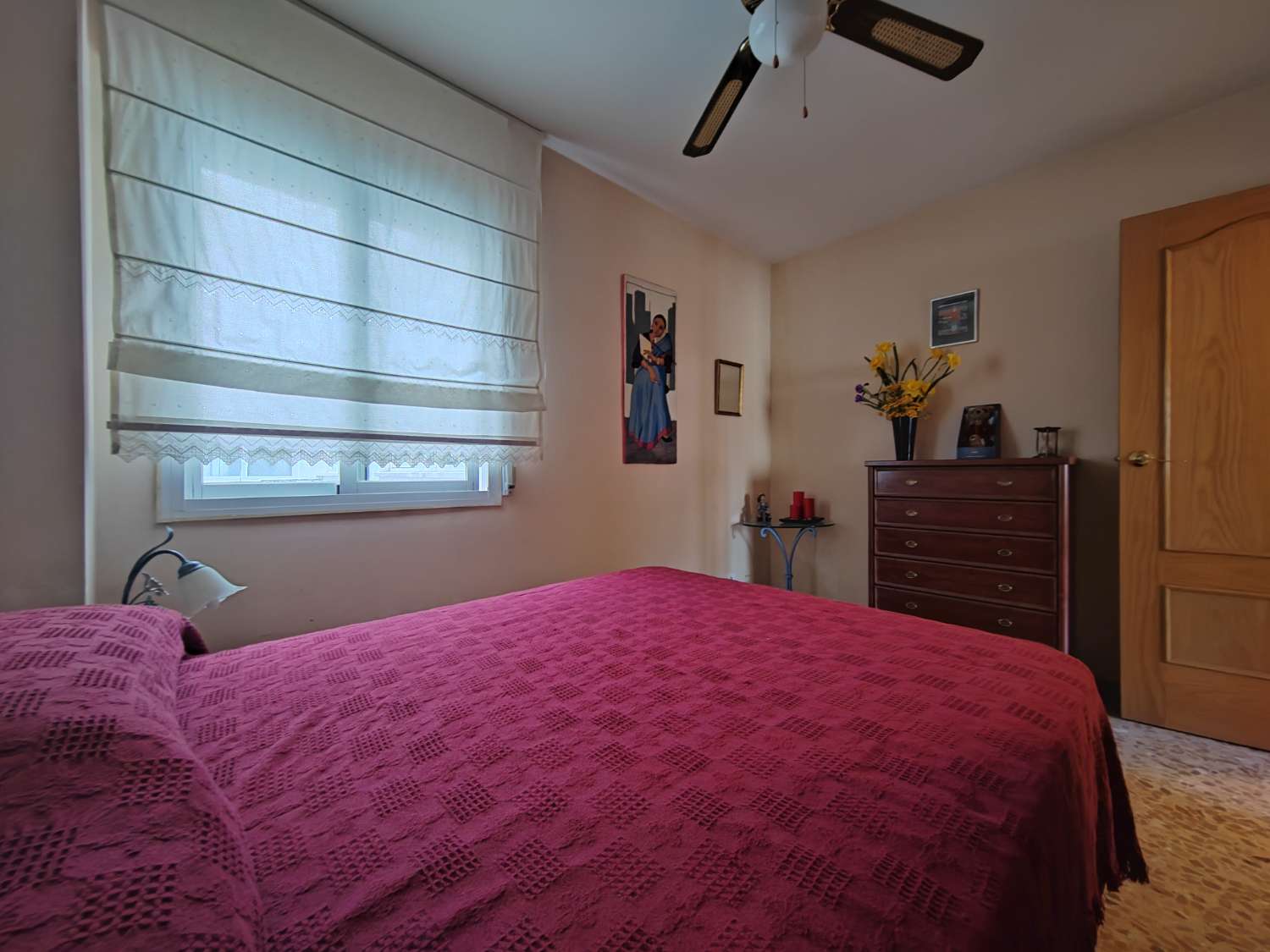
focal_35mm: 13
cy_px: 476
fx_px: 477
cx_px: 635
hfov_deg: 106.2
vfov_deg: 89.9
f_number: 2.2
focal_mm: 2.16
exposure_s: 1/17
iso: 1250
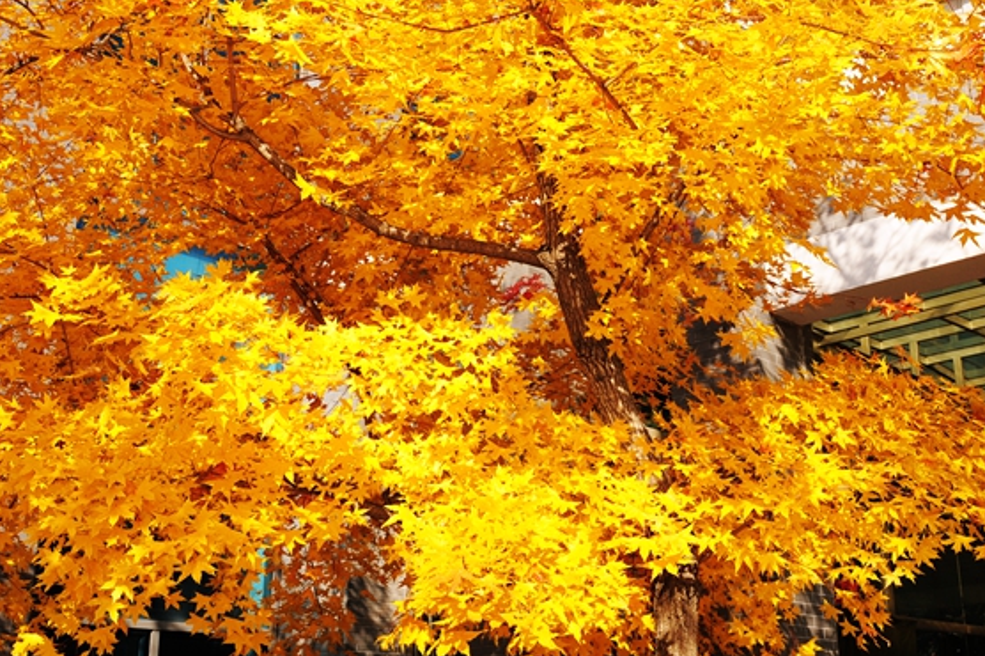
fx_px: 1203
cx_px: 540
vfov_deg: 30.5
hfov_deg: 44.5
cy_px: 307
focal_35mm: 44
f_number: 9
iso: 200
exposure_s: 1/250
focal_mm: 24
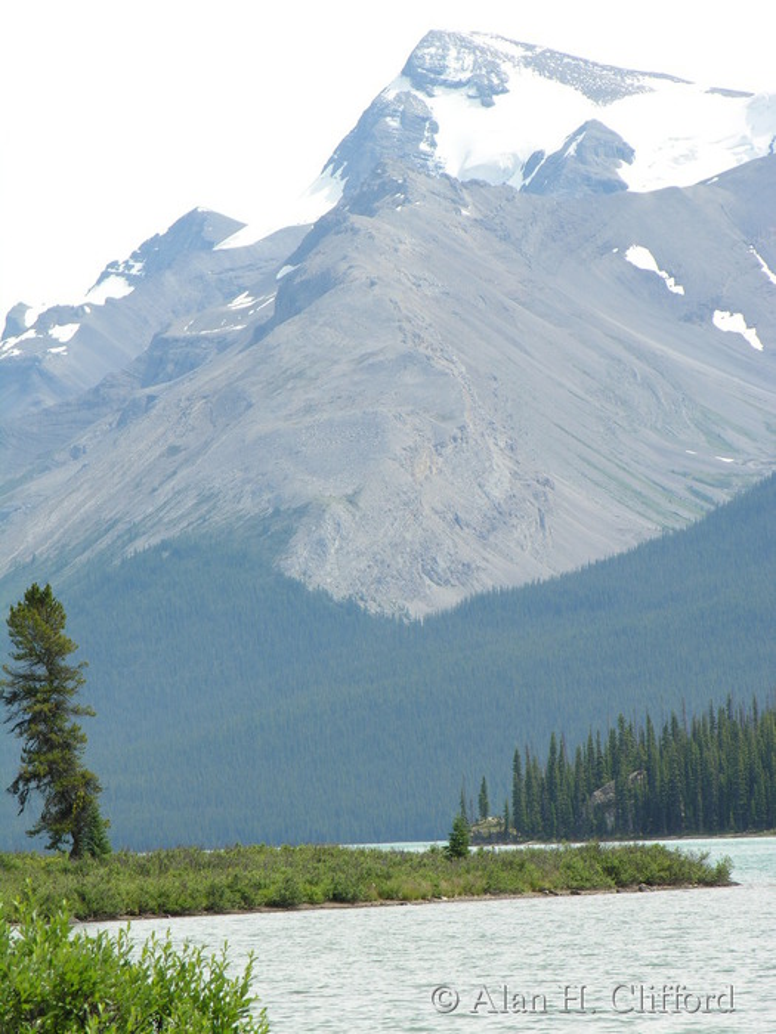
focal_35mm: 279
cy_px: 517
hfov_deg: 5.3
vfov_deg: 7.1
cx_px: 388
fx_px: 8339
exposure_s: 1/99
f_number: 7.5
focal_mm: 71
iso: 50
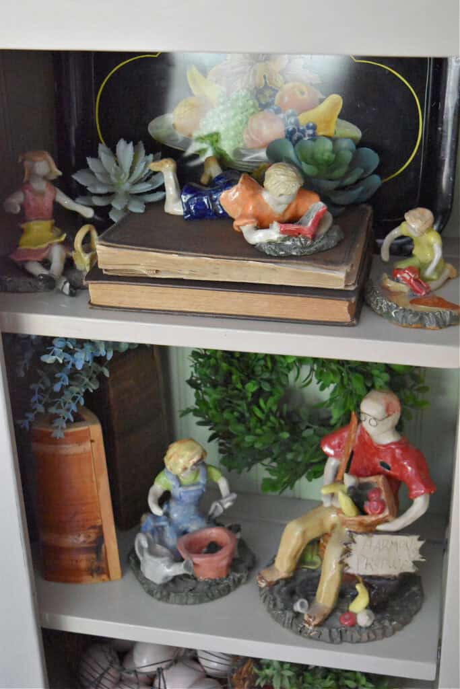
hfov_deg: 25.1
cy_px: 344
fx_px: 1035
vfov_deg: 36.9
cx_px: 230
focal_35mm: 54
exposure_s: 1/60
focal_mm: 36
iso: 7200
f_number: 4.8
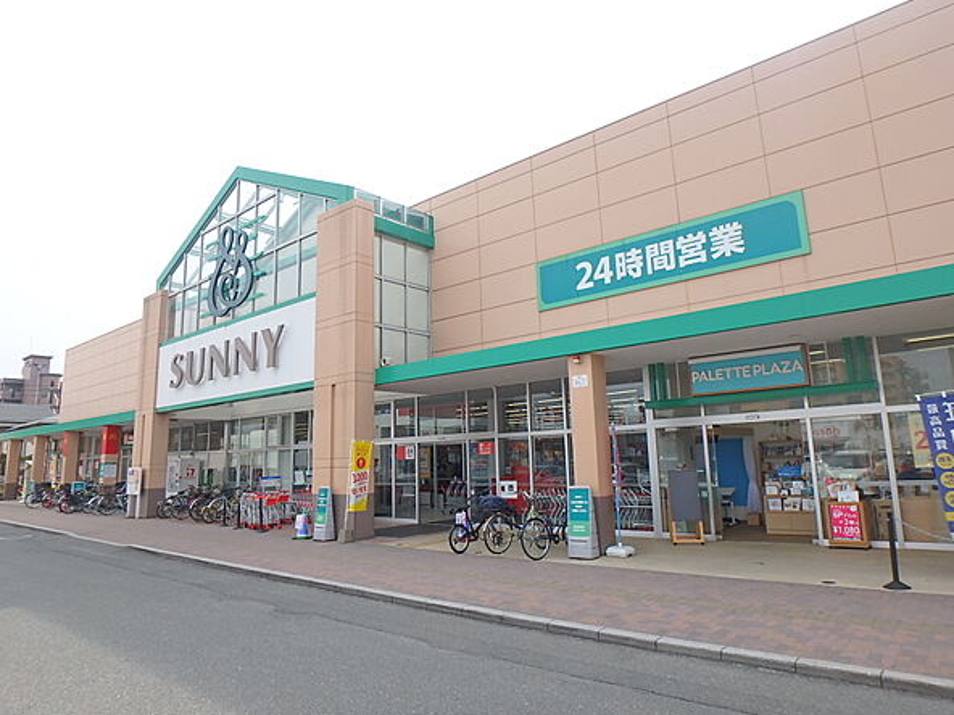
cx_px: 487
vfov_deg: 61.1
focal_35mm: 22
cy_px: 350
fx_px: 606
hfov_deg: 76.4
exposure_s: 1/640
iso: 125
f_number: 3.5
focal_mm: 3.7
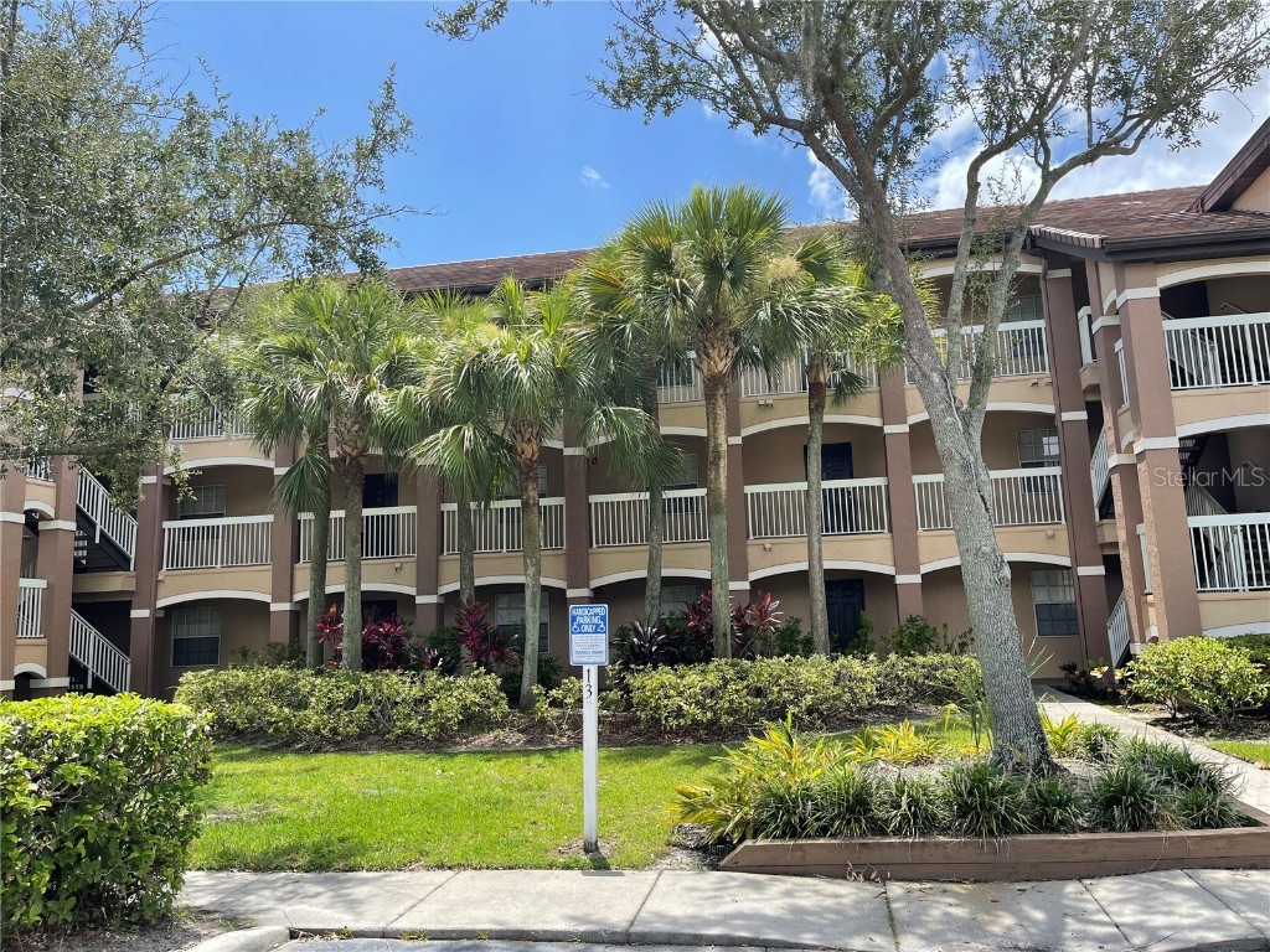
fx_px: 954
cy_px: 476
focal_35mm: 26
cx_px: 635
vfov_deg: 53.1
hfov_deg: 67.3
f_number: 1.6
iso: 32
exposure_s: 1/1852
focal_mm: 5.1
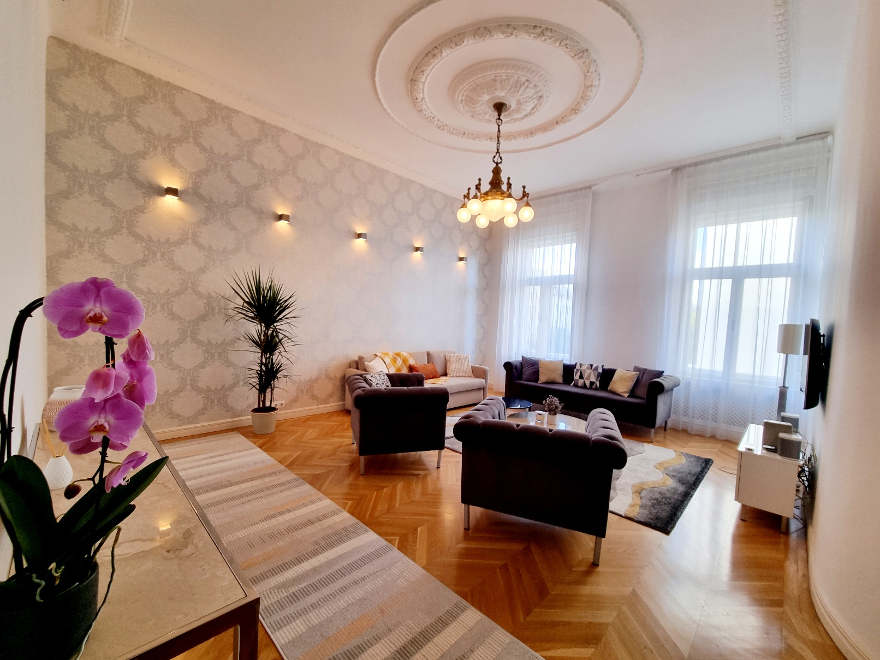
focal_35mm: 13
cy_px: 330
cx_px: 440
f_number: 2.2
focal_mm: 2.2
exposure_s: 1/50
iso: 100
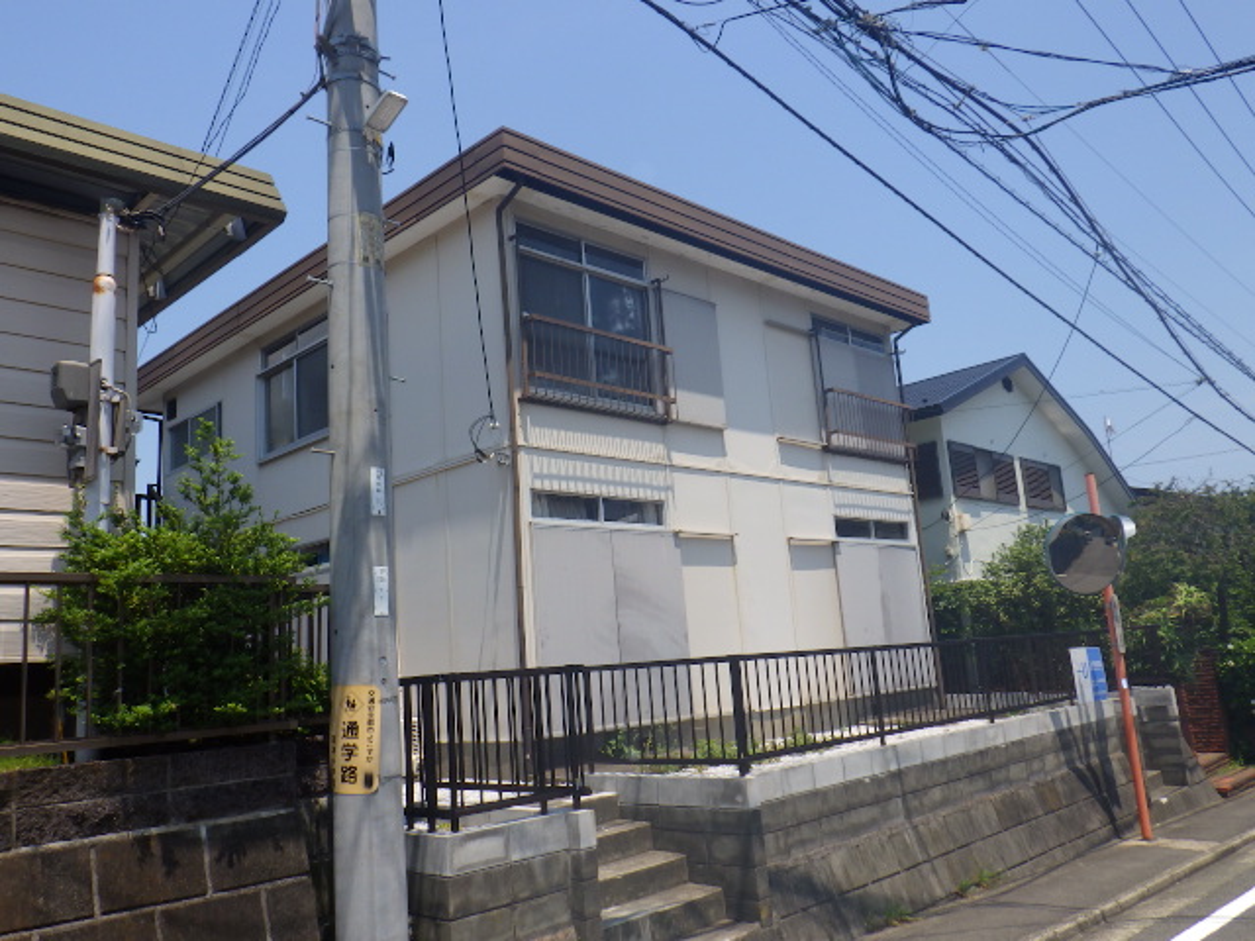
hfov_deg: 63.4
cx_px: 628
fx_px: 1015
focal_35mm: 28
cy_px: 470
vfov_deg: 49.7
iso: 125
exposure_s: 1/1000
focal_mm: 5
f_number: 4.2
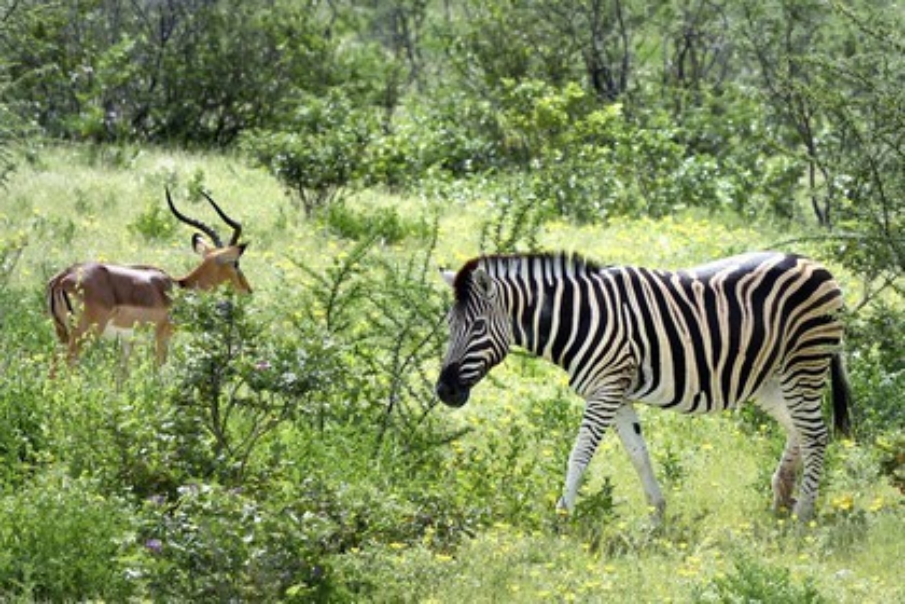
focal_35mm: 280
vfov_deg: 4.9
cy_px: 302
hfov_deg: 7.4
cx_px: 452
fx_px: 7038
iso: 400
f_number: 10
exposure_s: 1/640
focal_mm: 280
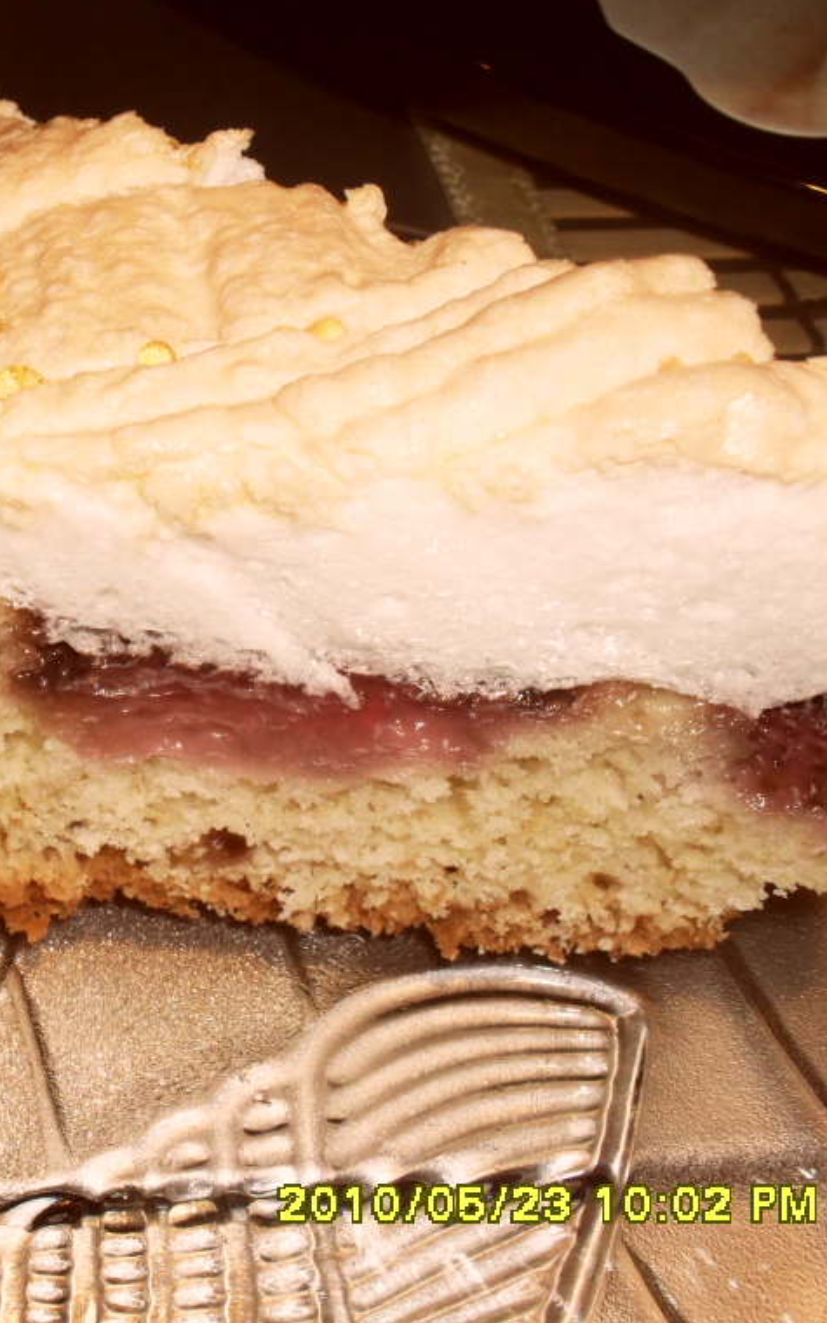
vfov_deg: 40.3
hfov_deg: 24.6
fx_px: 1803
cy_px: 663
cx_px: -7
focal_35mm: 50
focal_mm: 6.3
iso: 200
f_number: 8.4
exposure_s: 1/45
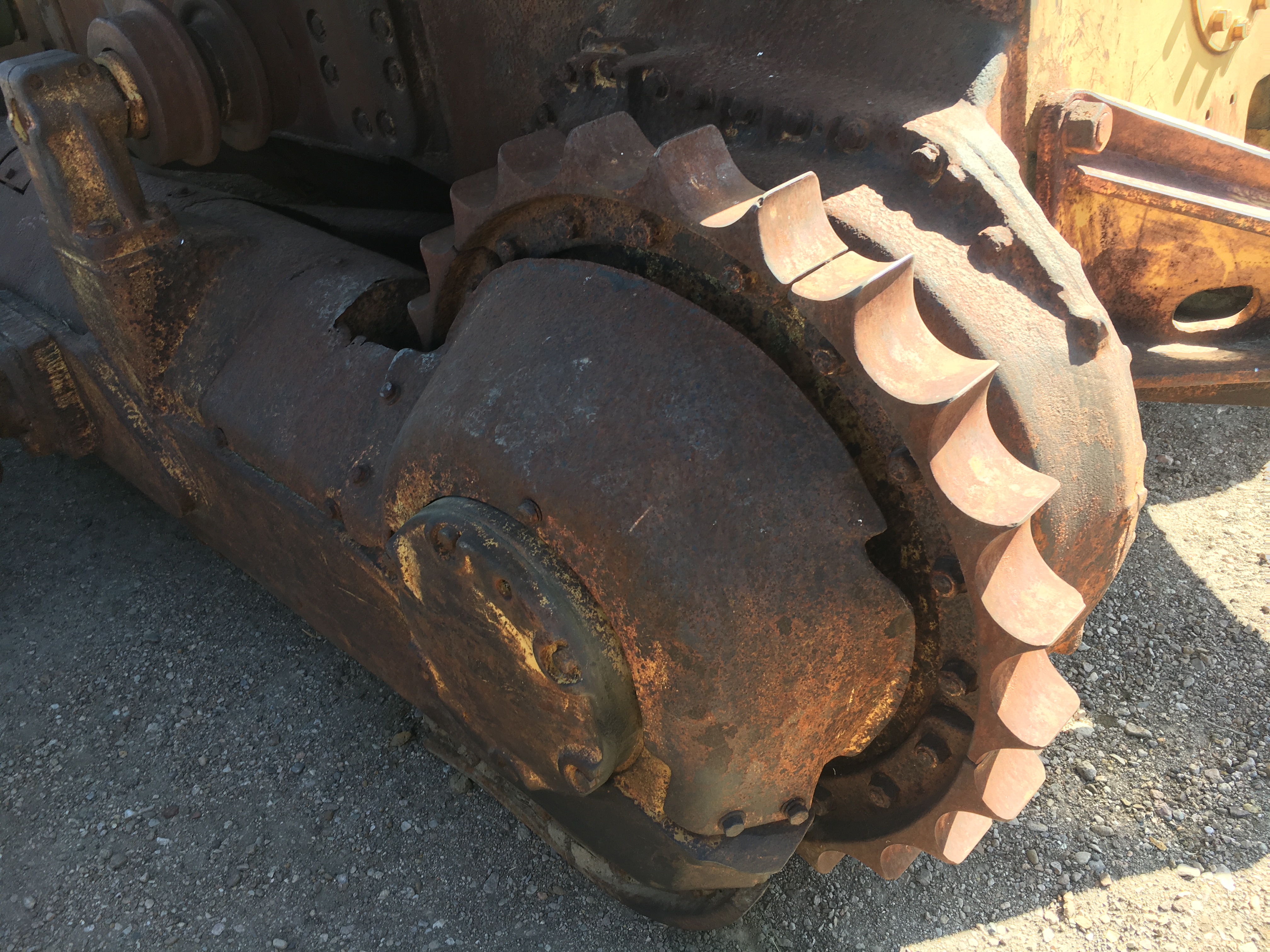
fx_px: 1064
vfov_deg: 48.2
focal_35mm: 29
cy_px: 476
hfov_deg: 61.7
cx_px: 635
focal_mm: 4.15
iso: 25
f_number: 2.2
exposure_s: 1/162
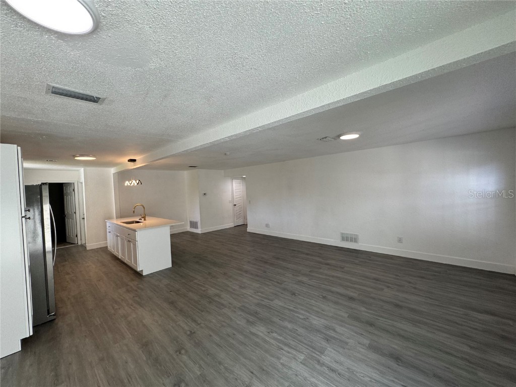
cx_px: 258
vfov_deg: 85.7
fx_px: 209
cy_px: 194
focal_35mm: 14
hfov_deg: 102.1
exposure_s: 1/120
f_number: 2.2
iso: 100
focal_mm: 2.22
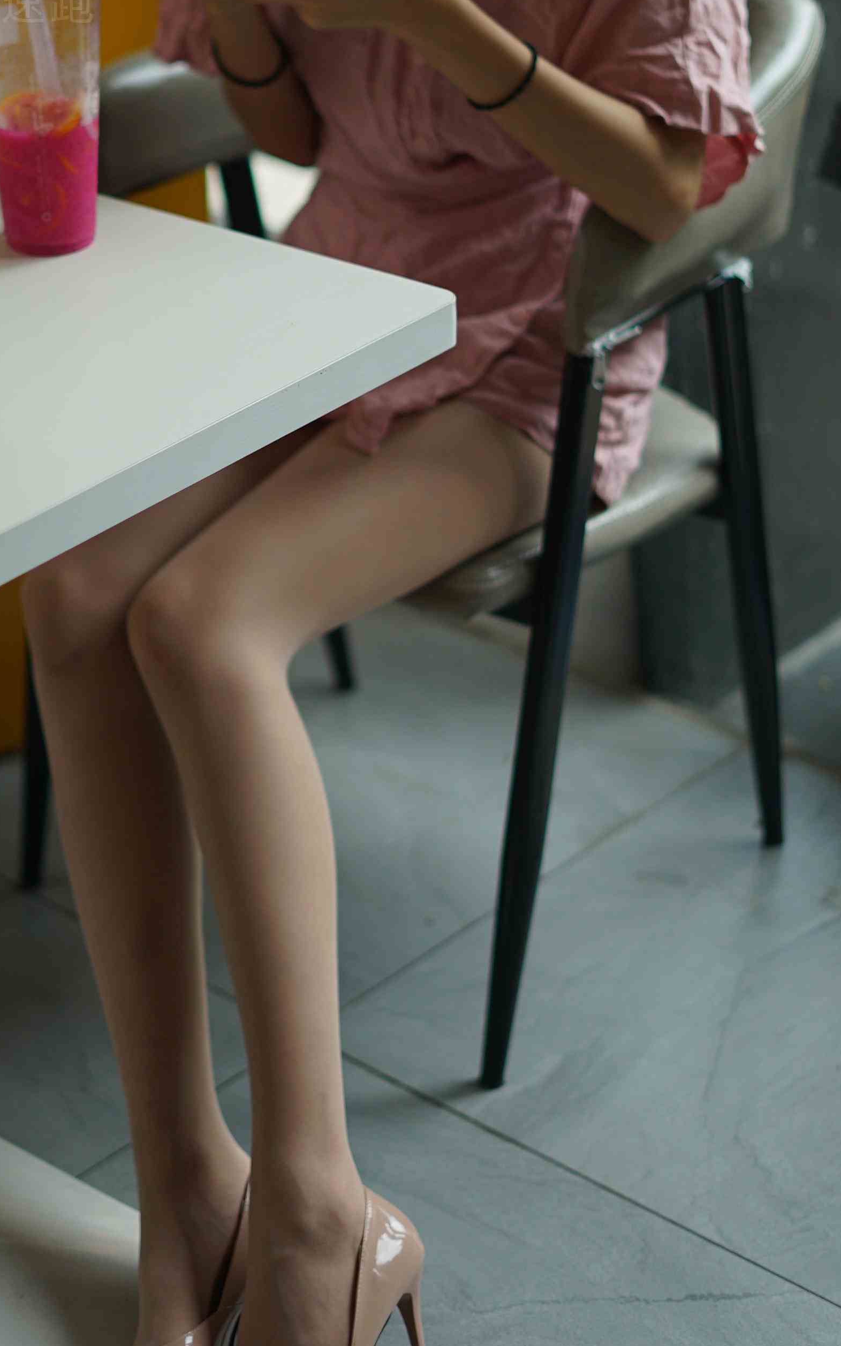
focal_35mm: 86
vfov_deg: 24.0
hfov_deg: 15.2
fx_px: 3154
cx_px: 275
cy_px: 521
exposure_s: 1/1250
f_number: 1.8
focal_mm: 50
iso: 200
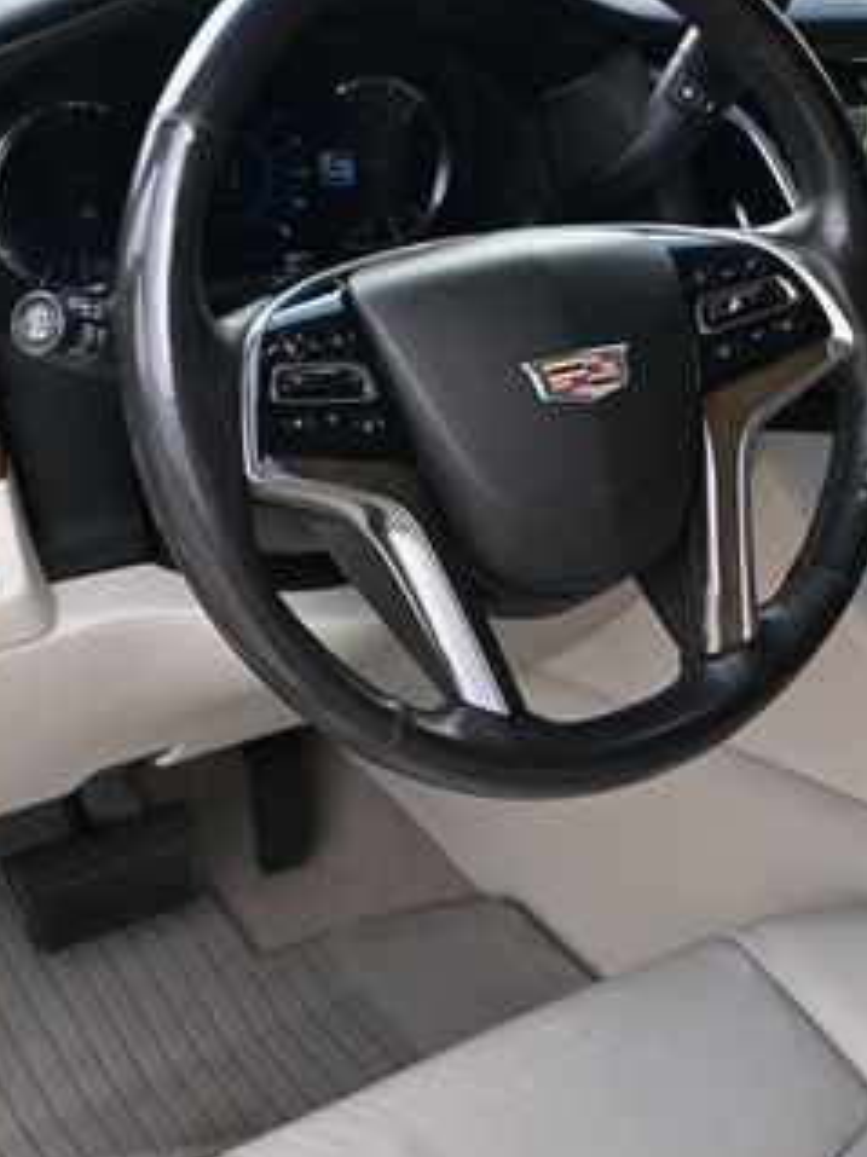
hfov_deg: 25.7
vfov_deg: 34.1
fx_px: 1888
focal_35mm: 56
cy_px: 584
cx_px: 591
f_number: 4
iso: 360
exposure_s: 1/250
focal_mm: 19.5
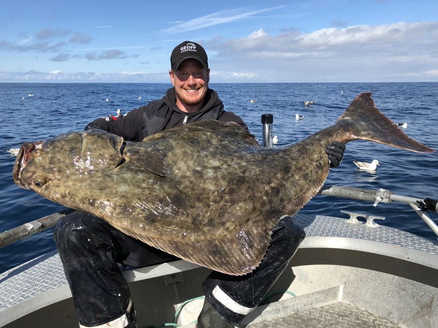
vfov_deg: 49.7
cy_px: 164
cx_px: 219
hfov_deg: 63.4
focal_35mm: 28
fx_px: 354
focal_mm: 3.99
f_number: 1.8
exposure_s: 1/1715
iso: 20
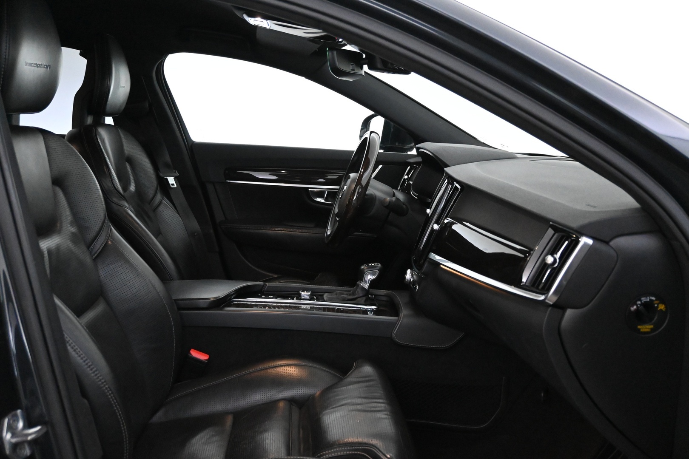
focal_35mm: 34
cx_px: 344
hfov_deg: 56.1
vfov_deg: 39.1
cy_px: 230
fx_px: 646
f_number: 4
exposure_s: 1/60
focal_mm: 22.5
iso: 7200
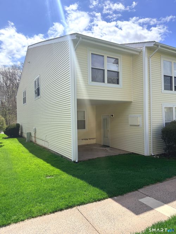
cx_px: 88
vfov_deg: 71.6
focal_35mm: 24
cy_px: 117
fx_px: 163
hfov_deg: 56.8
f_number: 1.78
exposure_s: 1/7353
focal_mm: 6.76
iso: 125
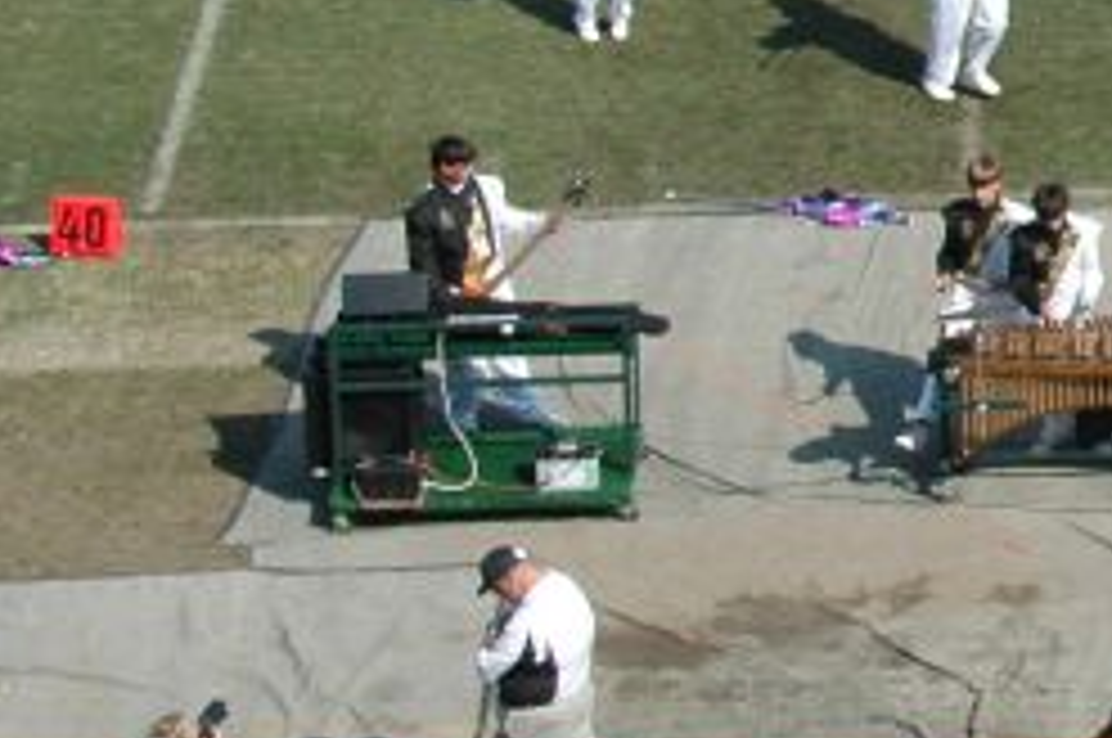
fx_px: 6139
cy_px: -360
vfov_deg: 6.8
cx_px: 2192
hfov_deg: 9.7
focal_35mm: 199
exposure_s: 1/320
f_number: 9
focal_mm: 32
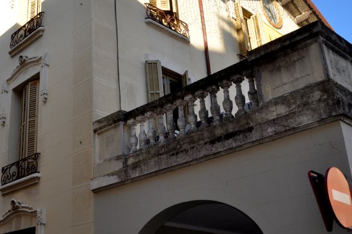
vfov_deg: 28.0
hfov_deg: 39.9
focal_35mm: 48
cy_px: 93
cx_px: 84
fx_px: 469
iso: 200
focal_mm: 18
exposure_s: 1/200
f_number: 8
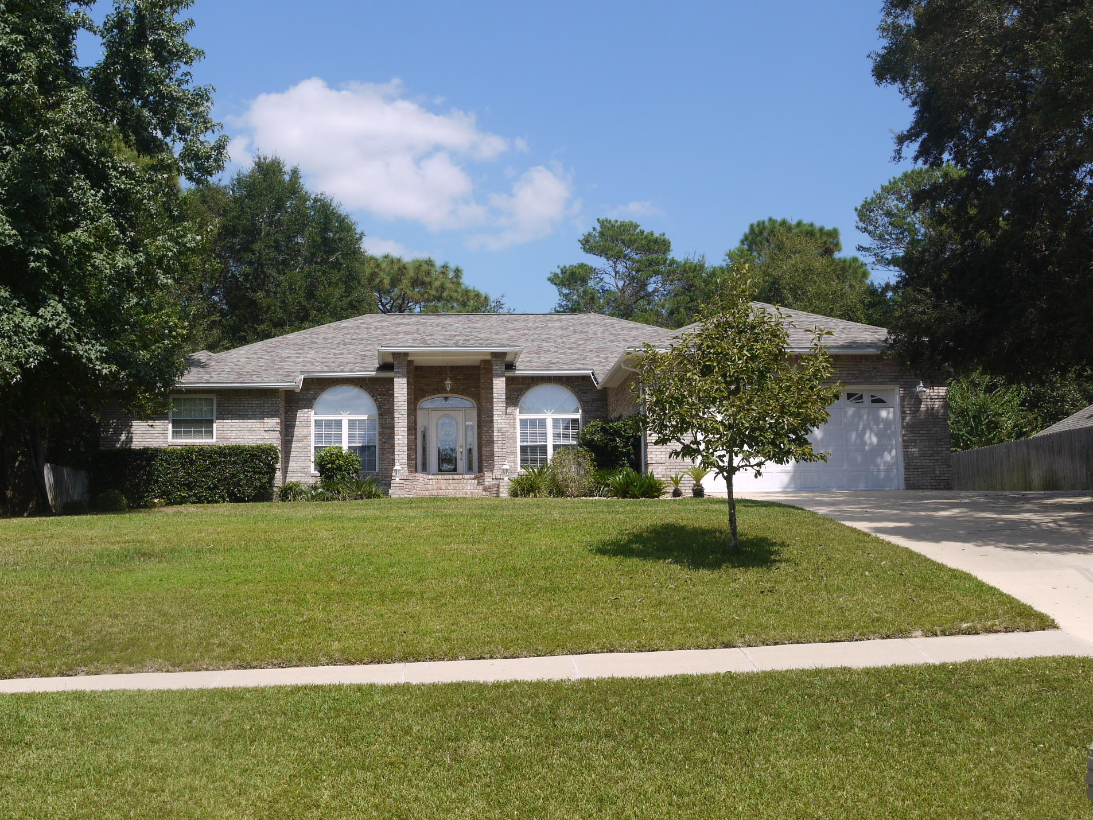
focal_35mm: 43
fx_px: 1358
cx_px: 521
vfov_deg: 33.6
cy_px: 407
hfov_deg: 43.8
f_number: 8
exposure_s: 1/320
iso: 100
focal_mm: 20
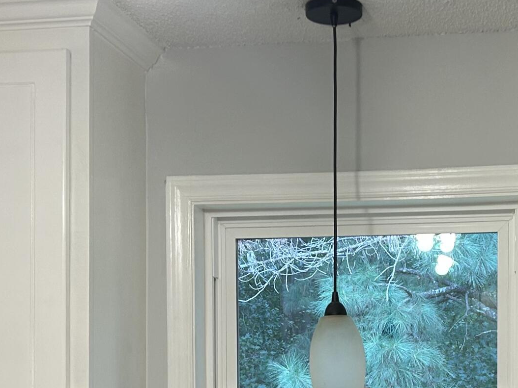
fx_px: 1108
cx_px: 413
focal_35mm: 74
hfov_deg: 25.9
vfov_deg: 19.1
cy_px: 429
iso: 80
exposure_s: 1/120
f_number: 1.5
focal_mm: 5.7
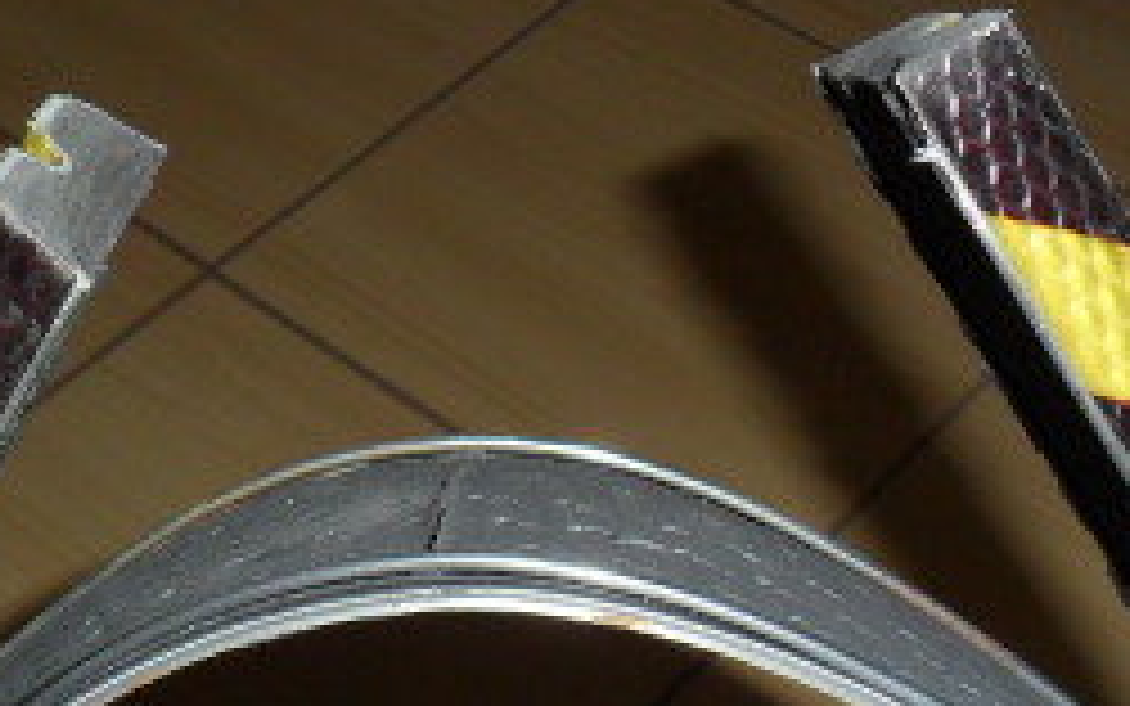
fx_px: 2310
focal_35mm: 75
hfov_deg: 27.3
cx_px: 383
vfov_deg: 17.4
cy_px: 441
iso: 120
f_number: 10.1
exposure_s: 1/45
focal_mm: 6.6
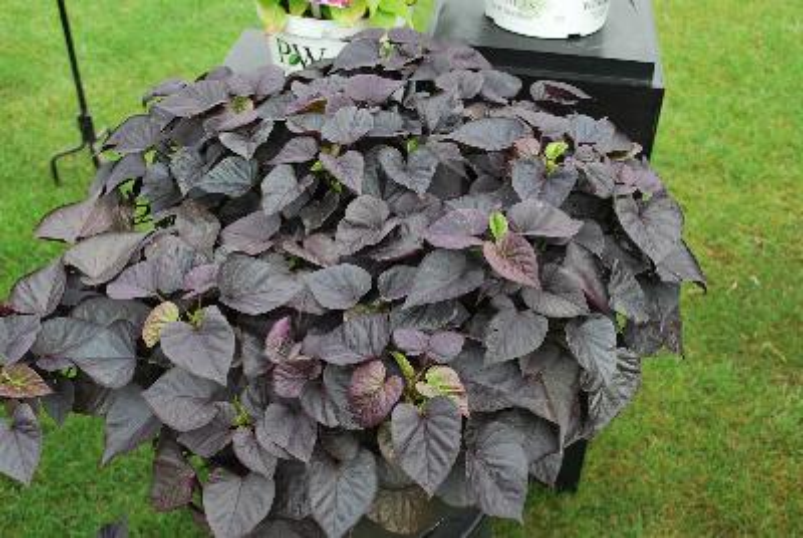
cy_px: 269
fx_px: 938
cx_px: 402
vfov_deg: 32.0
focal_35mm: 42
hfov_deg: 46.3
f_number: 5.6
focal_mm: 28
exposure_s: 1/60
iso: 200
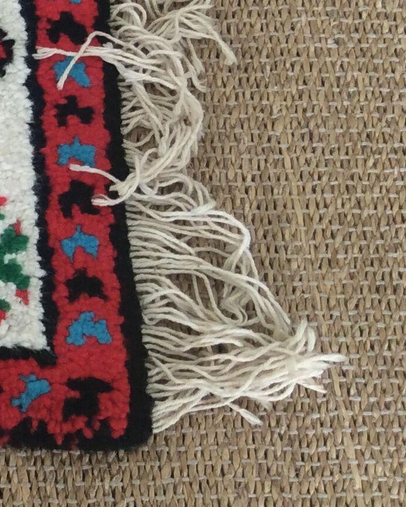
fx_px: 1412
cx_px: -336
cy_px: 95
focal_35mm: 94
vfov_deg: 20.1
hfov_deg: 14.3
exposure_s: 1/25
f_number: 2.4
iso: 40
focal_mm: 3.3
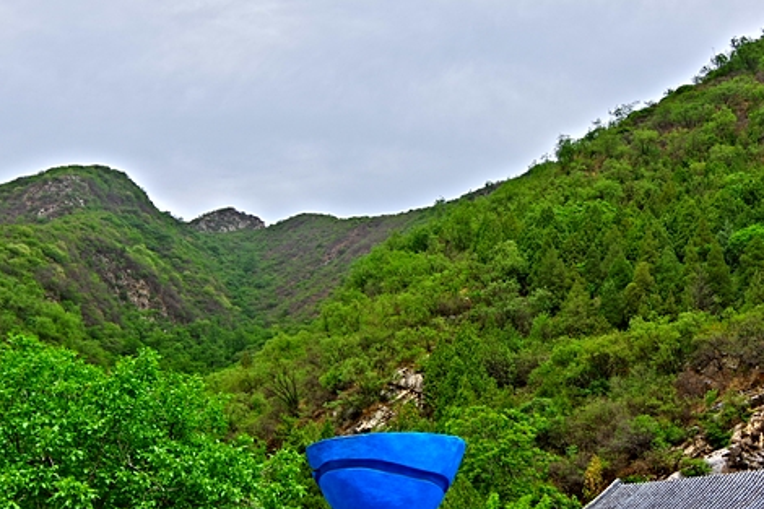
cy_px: 281
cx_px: 458
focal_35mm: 46
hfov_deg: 42.6
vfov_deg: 29.2
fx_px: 976
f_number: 8
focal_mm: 18
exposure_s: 1/500
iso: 200
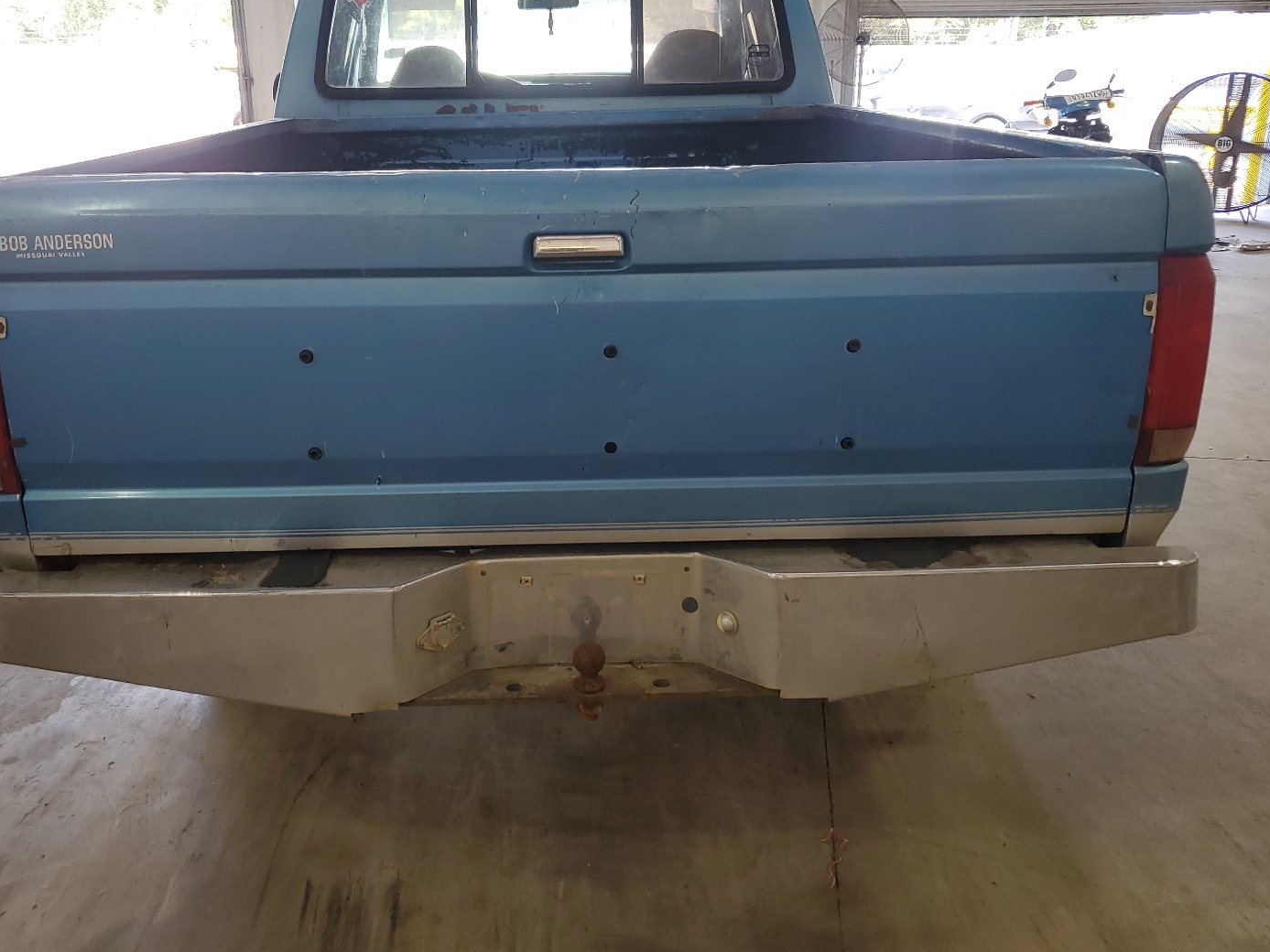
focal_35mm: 30
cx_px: 570
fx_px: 1101
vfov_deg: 46.7
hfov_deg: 59.8
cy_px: 419
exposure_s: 1/60.2
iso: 54
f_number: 1.5
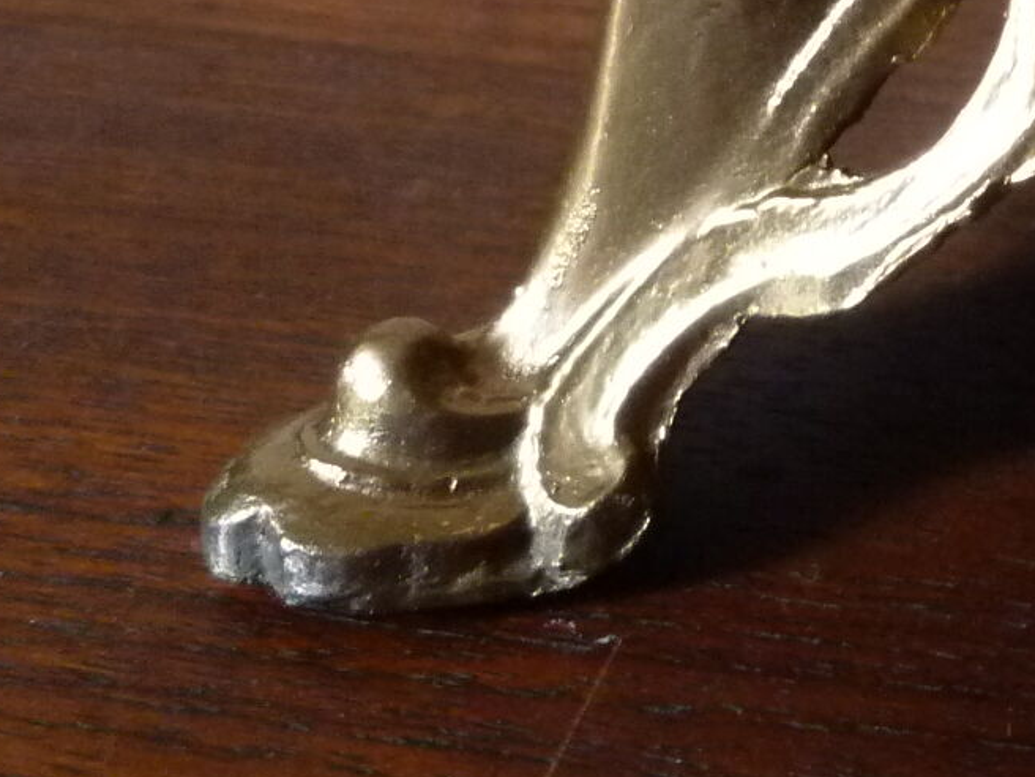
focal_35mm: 78
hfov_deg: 22.1
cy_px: -98
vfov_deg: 18.1
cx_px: 1392
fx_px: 2332
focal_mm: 4.5
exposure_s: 1/8
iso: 400
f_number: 2.8
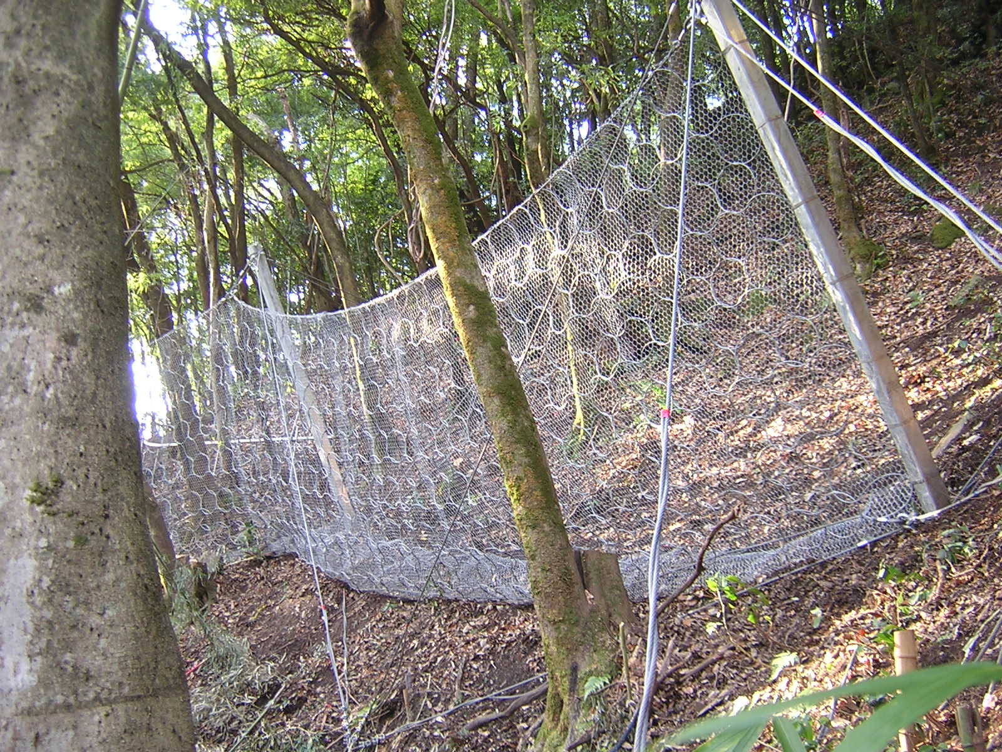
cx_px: 501
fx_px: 1042
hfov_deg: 51.4
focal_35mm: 36
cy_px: 376
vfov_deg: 39.7
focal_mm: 4.7
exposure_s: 1/9.8
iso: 100
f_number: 2.6
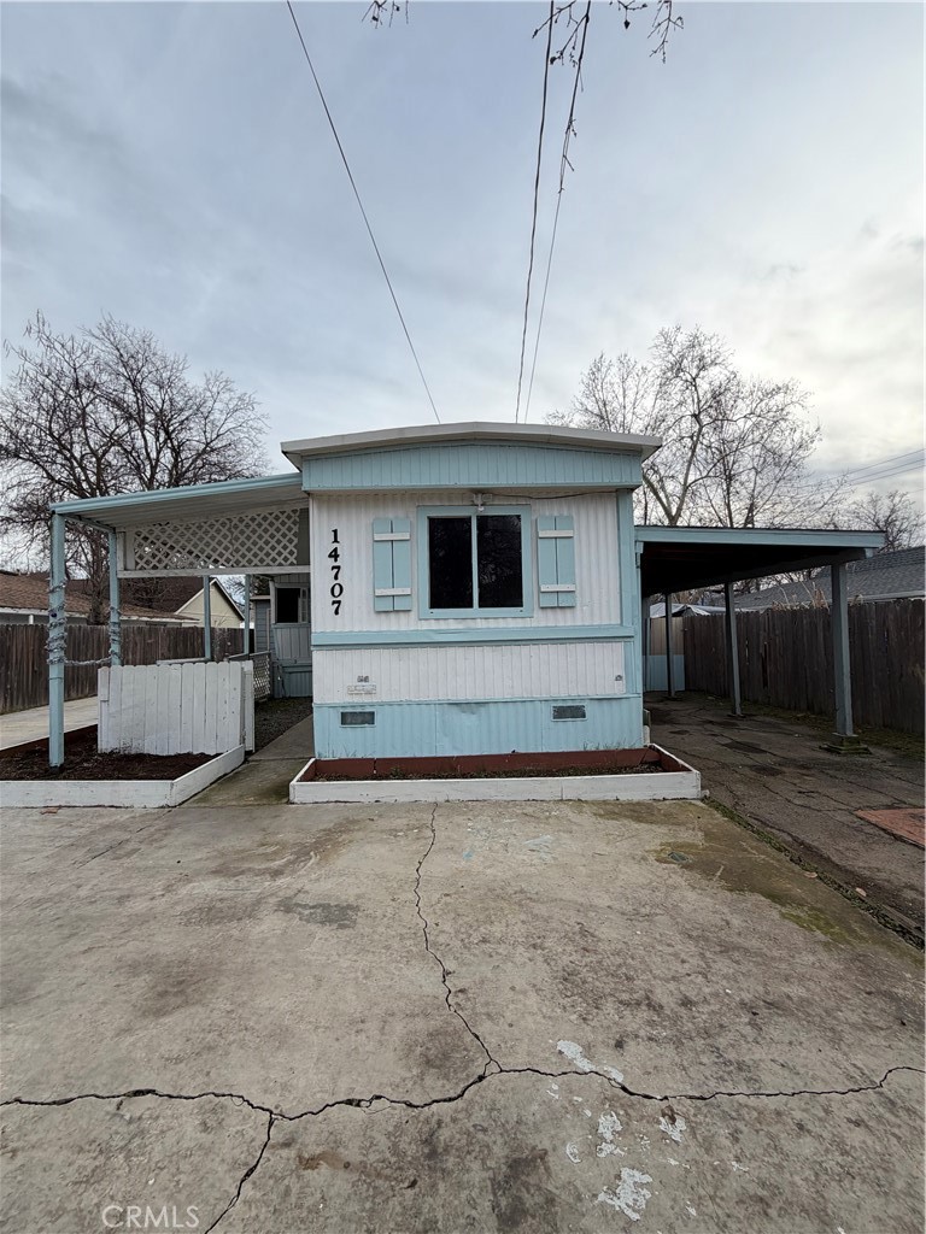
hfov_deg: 85.7
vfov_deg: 102.1
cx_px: 463
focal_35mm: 14
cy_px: 617
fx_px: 499
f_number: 2.2
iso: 50
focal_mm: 2.22
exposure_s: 1/234
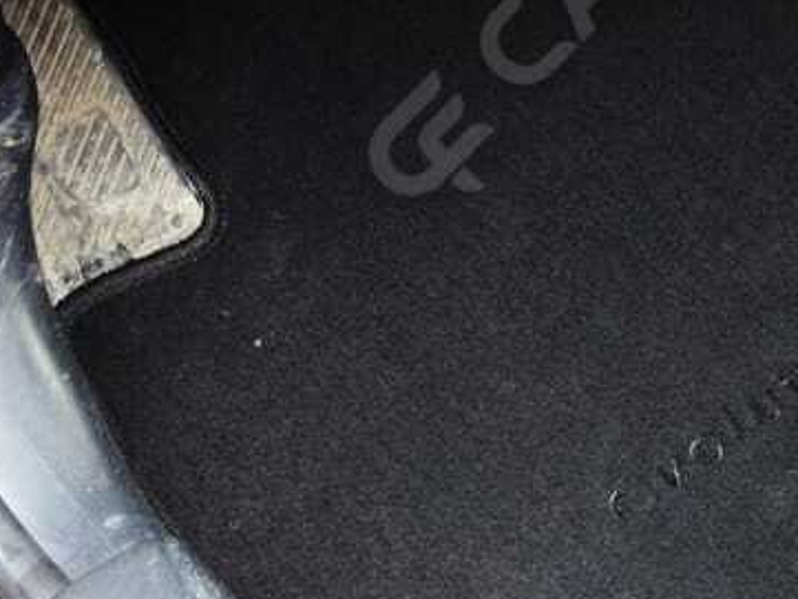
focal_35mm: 86
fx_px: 1983
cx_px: 603
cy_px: 307
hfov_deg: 22.5
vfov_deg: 17.2
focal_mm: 18
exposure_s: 1/60
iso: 800
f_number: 4
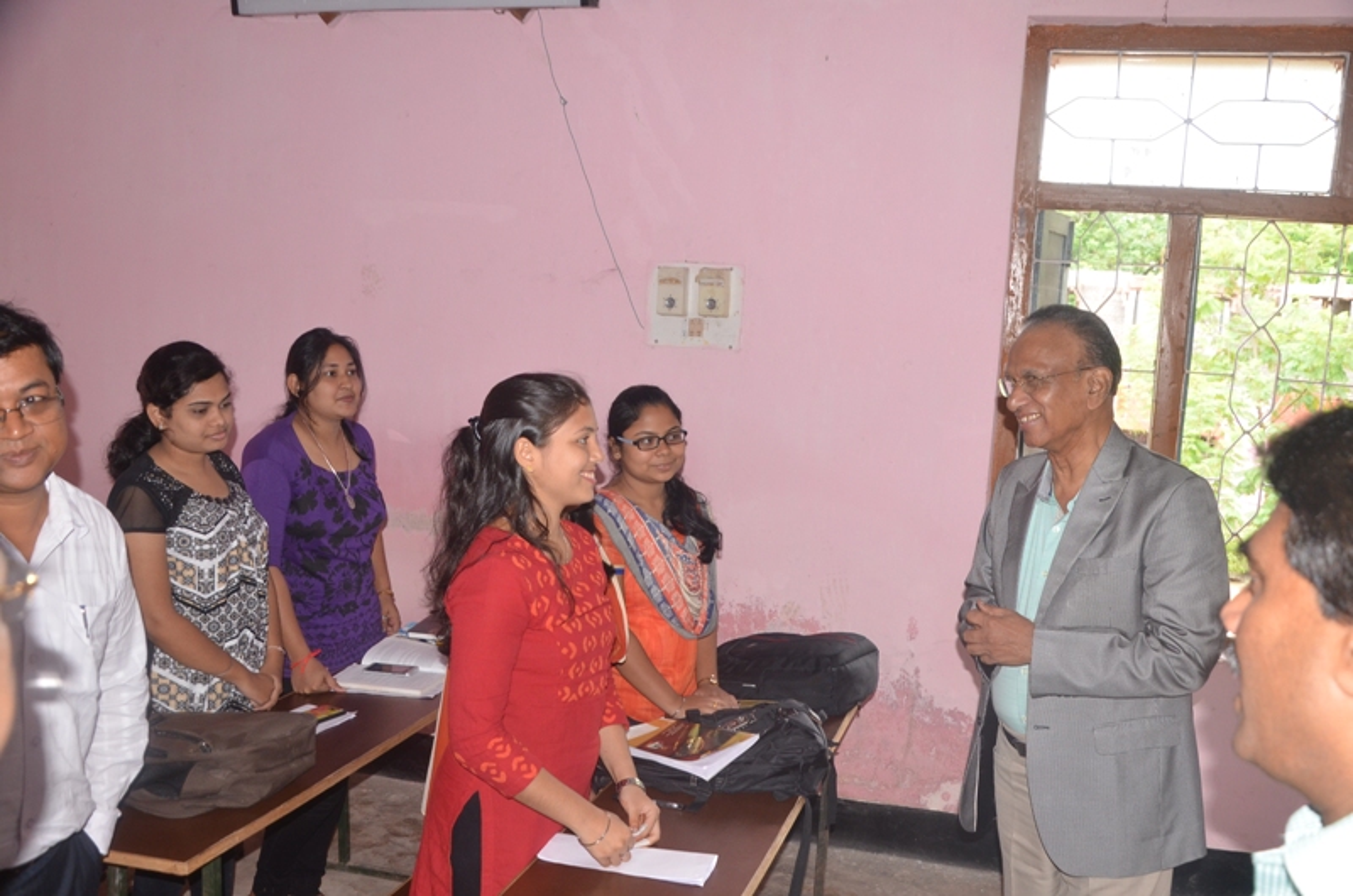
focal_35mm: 36
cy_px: 448
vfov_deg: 36.7
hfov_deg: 53.2
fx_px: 1350
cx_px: 676
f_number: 5
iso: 640
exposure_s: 1/125
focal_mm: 24
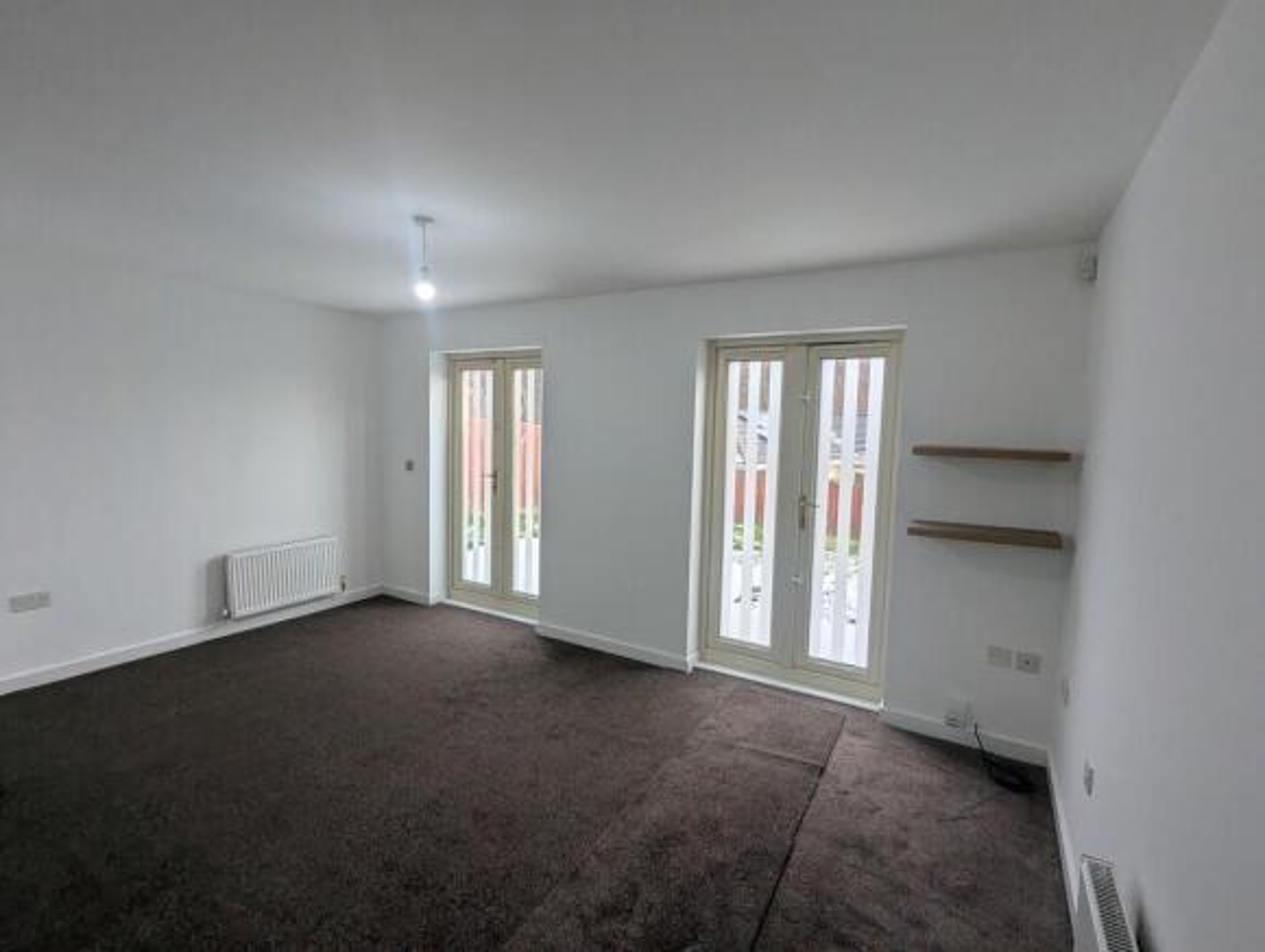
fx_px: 586
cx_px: 632
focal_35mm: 16
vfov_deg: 78.3
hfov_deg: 94.4
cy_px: 476
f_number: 2.2
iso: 111
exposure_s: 1/170
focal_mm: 2.35
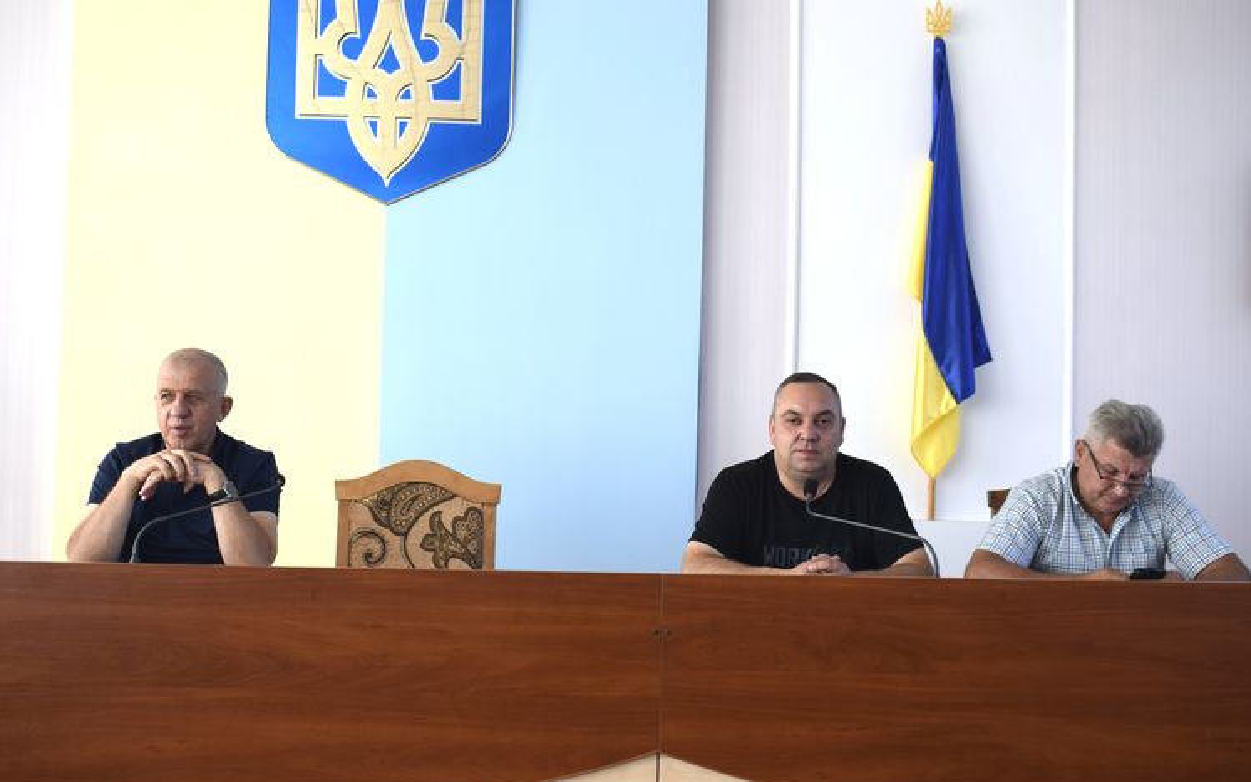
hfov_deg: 46.2
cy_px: 393
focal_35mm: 43
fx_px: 1466
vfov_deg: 29.9
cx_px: 626
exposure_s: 1/160
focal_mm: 28
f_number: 6.3
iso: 400
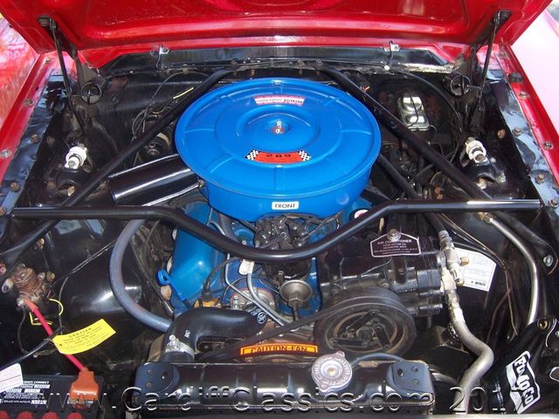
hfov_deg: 51.4
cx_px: 280
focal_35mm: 36
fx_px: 581
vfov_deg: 39.7
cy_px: 210
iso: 80
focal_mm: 6.2
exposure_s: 1/80
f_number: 2.8
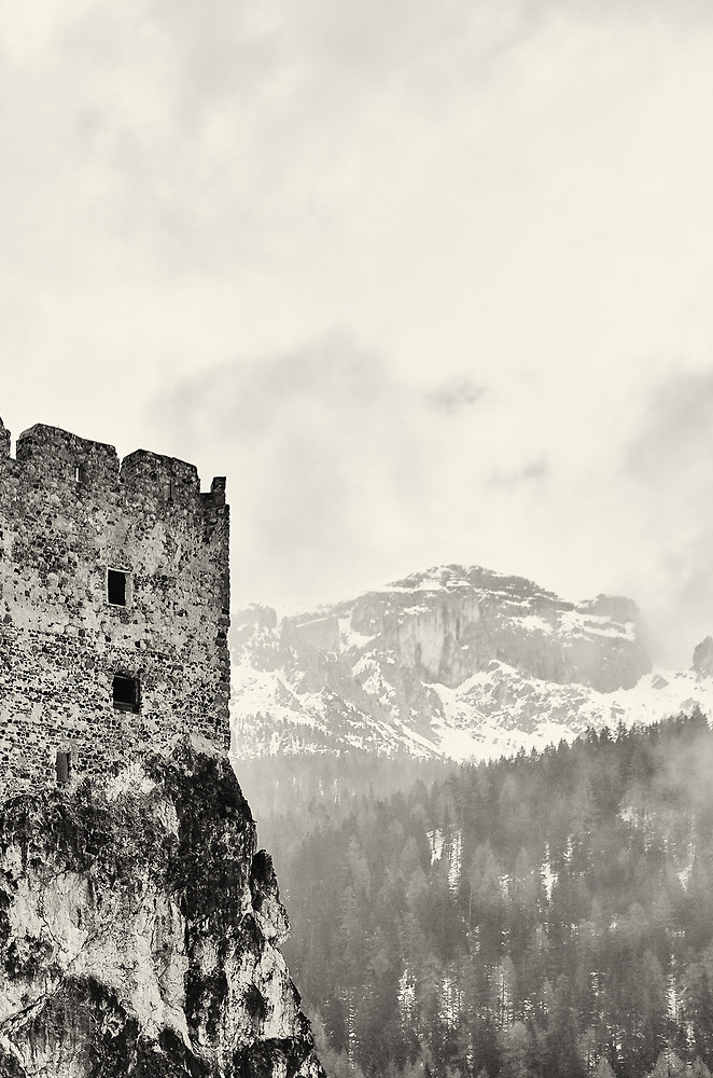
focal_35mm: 61
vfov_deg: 30.0
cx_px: -59
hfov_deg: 21.1
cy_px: 1138
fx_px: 1827
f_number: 8
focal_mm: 17
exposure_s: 1/320
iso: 100
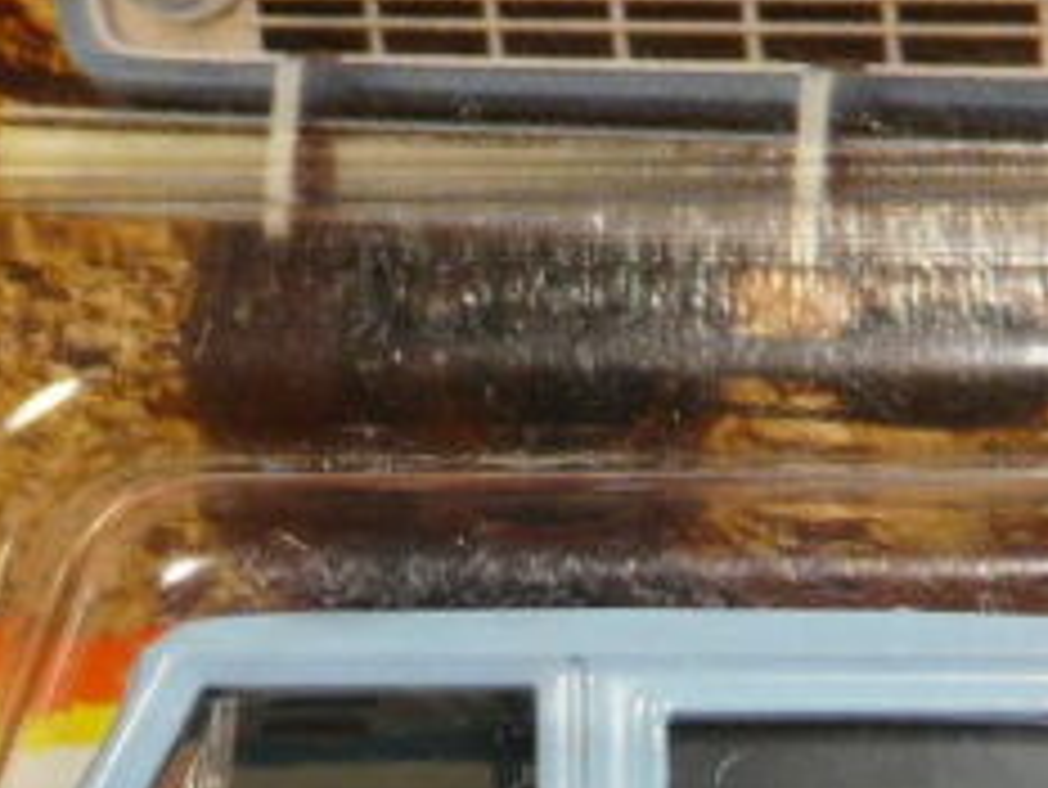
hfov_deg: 5.2
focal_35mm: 379
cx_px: 324
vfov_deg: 3.9
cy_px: 874
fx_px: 11480
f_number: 3.6
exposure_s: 1/60
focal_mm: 15.1
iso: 100
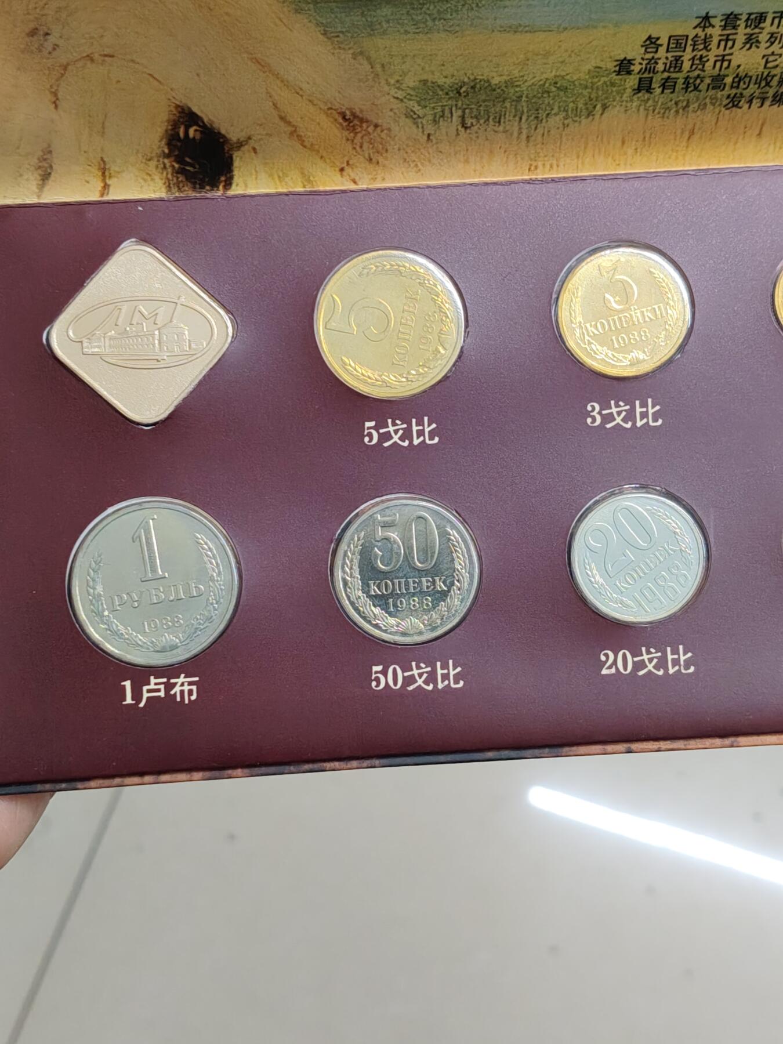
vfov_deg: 37.5
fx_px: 1538
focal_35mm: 51
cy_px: 522
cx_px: 392
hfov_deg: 28.6
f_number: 1.88
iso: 483
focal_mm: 4.84
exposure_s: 1/50
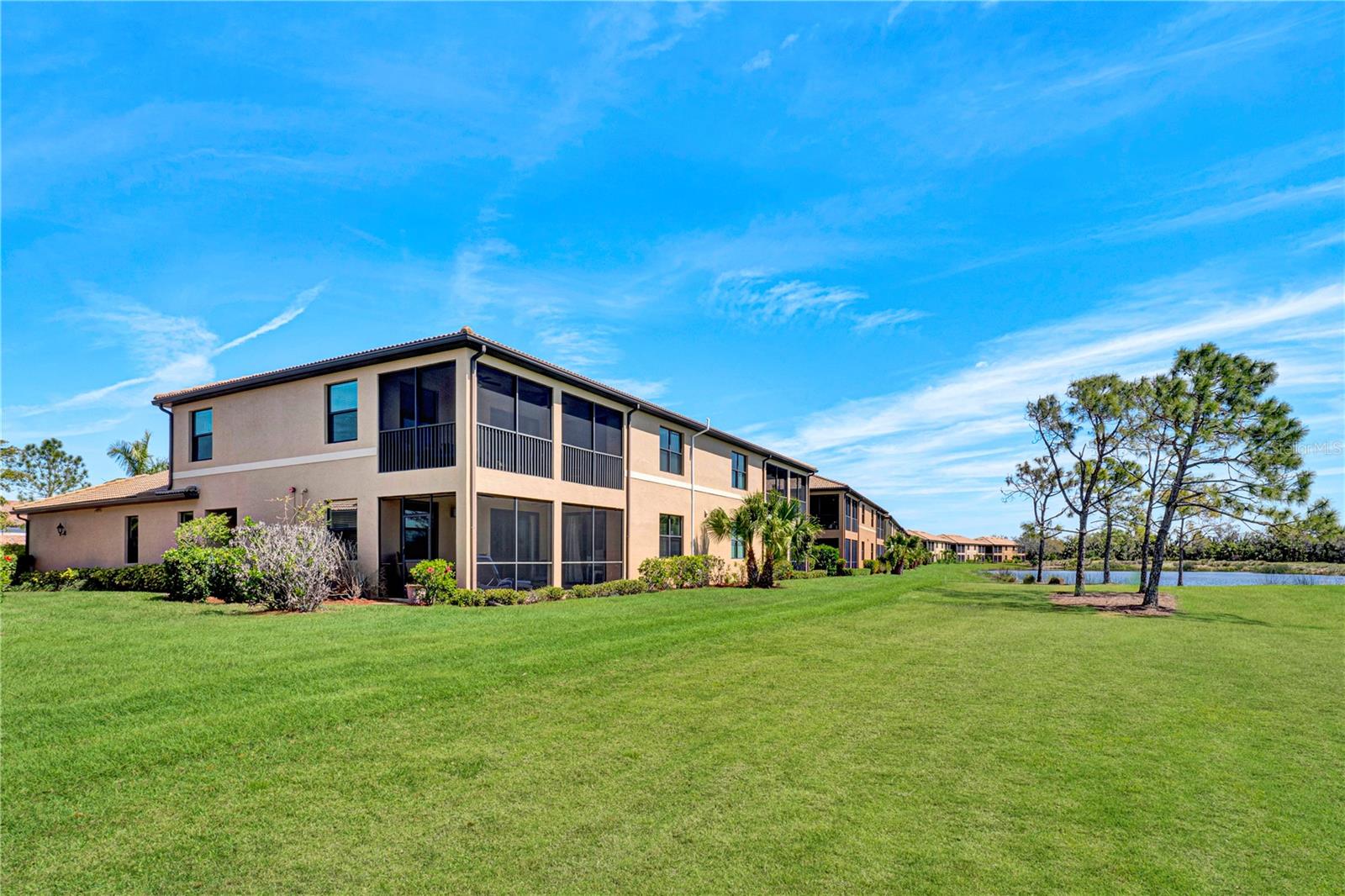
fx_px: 616
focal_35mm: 16
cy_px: 448
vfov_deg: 72.0
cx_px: 672
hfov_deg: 95.0
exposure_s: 1/200
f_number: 11
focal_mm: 11
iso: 100
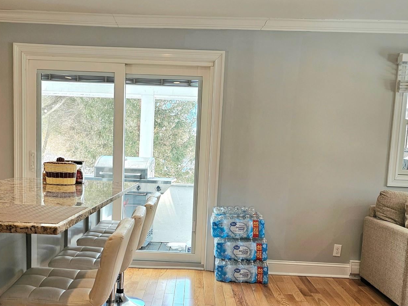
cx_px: 180
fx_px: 448
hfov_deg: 48.9
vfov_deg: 37.2
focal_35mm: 38
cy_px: 209
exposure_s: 1/120
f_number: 1.7
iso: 32
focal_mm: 6.3
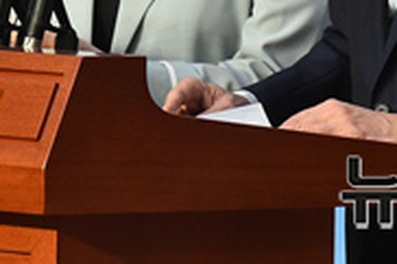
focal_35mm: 687
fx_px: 7569
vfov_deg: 2.0
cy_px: -190
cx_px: 462
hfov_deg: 3.0
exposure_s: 1/250
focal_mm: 195
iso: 4000
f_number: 9
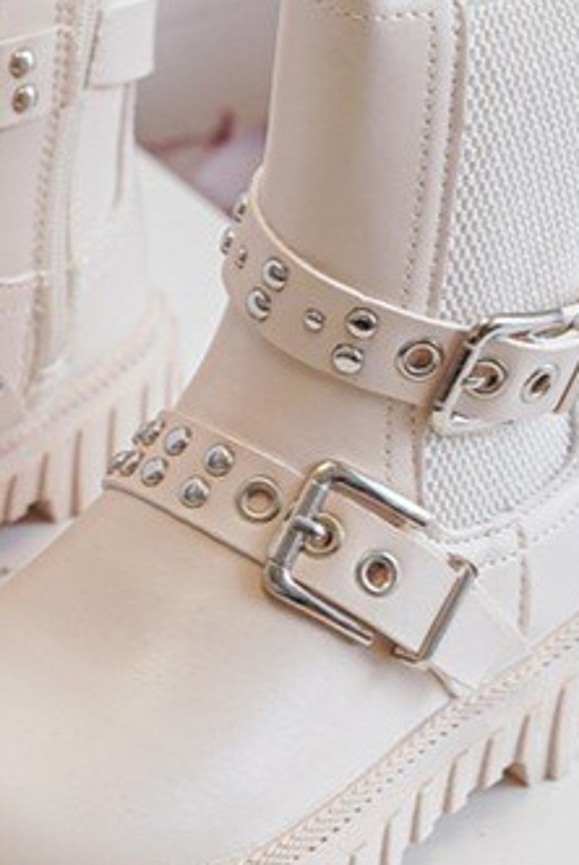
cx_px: 96
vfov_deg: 23.0
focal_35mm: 88
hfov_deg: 15.4
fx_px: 2118
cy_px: 313
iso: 500
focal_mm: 39
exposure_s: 1/100
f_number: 4
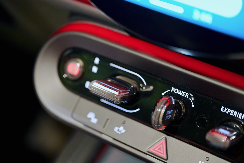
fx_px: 474
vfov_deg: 19.5
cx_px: 122
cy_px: 82
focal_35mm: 70
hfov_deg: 28.8
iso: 1600
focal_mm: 70
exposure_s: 1/30
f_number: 2.8
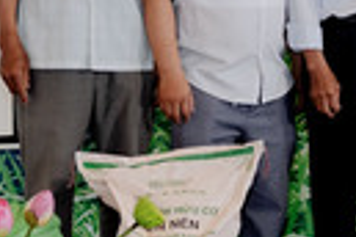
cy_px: -45
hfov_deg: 10.9
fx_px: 1839
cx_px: 428
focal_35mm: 186
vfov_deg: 7.3
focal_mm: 30
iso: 1600
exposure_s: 1/200
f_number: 2.8
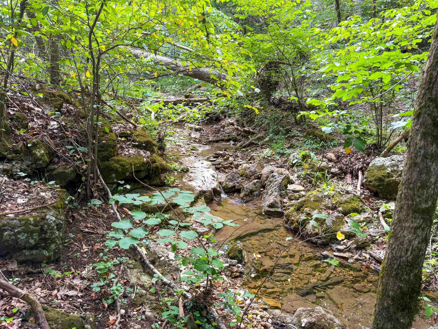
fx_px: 304
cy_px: 164
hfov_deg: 71.6
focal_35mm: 24
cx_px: 219
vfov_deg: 56.8
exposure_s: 1/120
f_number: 1.8
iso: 125
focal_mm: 6.76
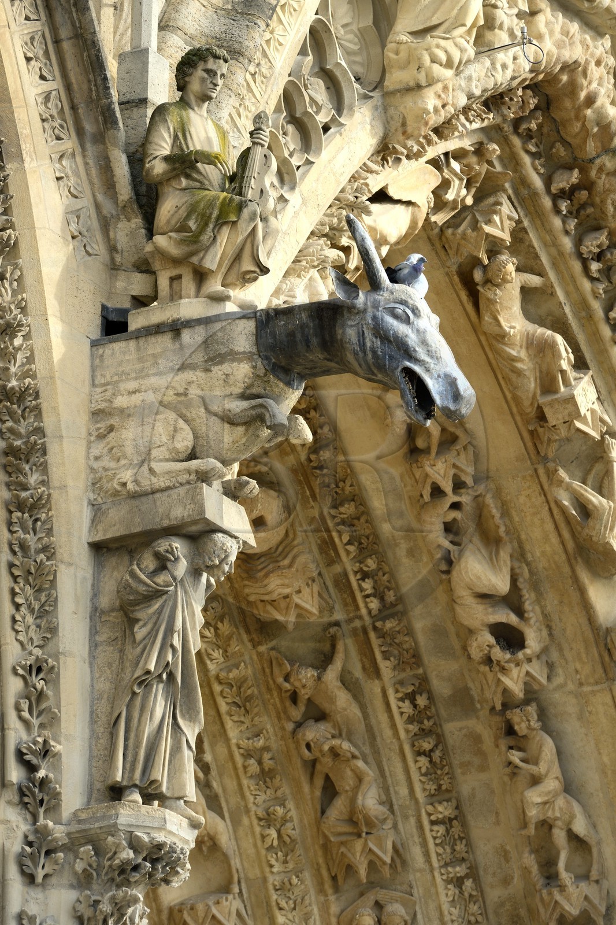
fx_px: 5135
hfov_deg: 6.9
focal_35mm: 200
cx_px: 308
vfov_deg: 10.3
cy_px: 462
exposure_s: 1/200
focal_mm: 200
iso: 200
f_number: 10
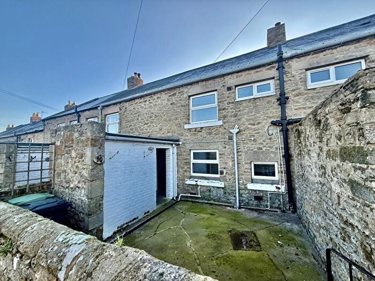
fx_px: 152
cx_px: 188
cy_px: 140
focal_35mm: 14
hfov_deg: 102.1
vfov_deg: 85.7
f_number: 2.2
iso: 64
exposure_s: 1/308
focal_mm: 2.22
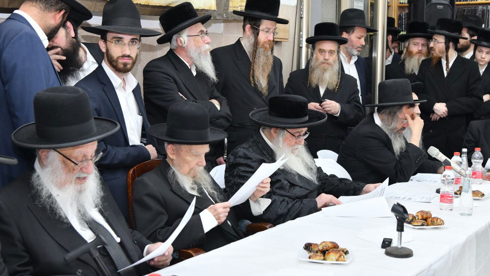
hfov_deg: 40.6
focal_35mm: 51
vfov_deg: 23.5
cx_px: 245
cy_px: 142
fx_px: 663
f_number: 5
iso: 800
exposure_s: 1/100
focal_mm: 48
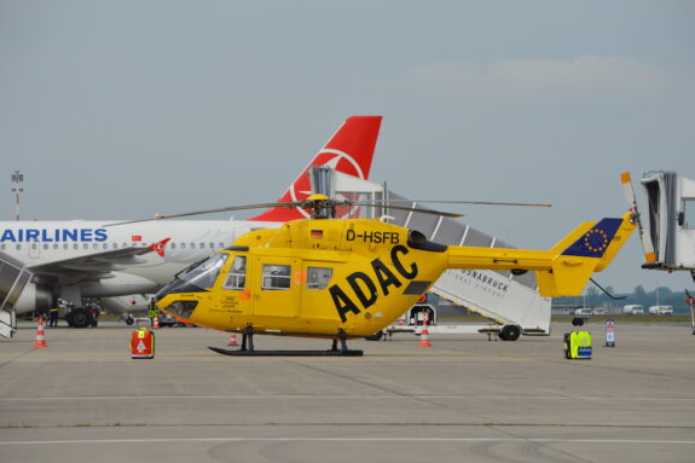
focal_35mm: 183
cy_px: 232
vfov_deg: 7.5
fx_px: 3532
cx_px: 352
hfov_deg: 11.2
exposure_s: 1/2000
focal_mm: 120
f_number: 7.1
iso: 400
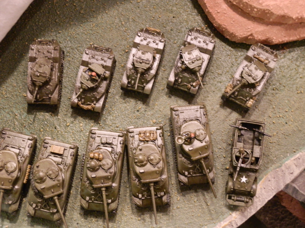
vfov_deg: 24.0
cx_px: 152
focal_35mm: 61
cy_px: 114
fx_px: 537
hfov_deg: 31.7
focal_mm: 10.99
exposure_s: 1/8
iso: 320
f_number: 3.7
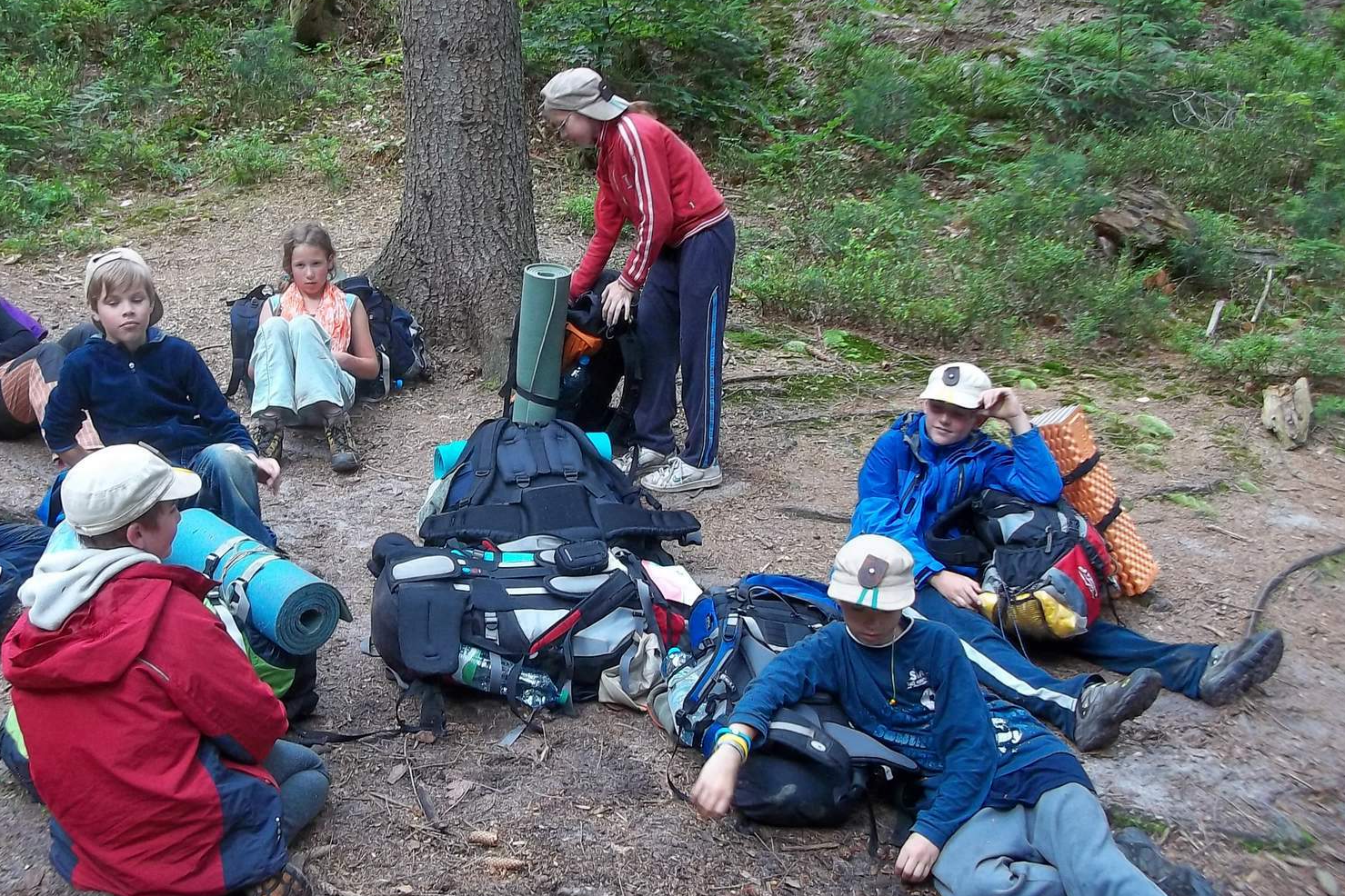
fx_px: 1681
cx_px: 456
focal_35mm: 45
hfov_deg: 43.0
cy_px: 408
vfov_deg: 29.8
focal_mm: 5.7
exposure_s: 1/50
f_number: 2.9
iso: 80
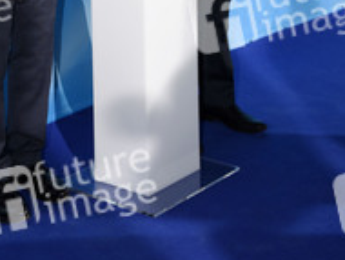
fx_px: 1008
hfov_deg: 19.4
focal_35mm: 101
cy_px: -80
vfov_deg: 14.1
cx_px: 116
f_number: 6.3
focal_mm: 50
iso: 800
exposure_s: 1/125
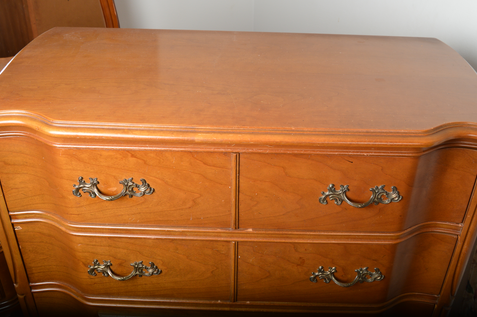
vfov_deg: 37.6
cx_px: 251
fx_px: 463
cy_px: 124
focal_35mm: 35
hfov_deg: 54.4
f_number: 5.6
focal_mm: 18
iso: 100
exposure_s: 1/250
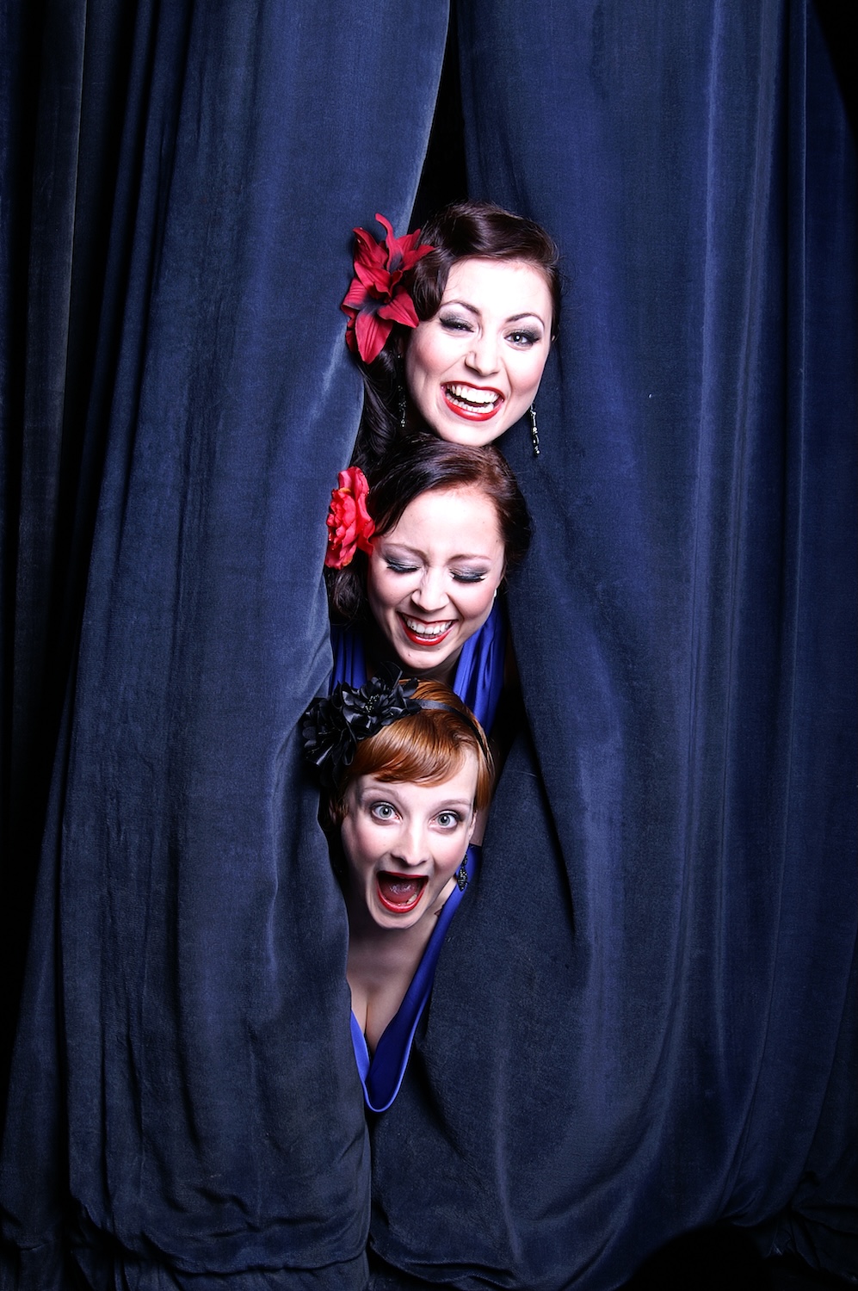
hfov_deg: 29.8
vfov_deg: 43.6
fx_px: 1612
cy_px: 646
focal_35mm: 45
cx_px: 429
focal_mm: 30
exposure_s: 1/200
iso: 100
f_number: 9.5
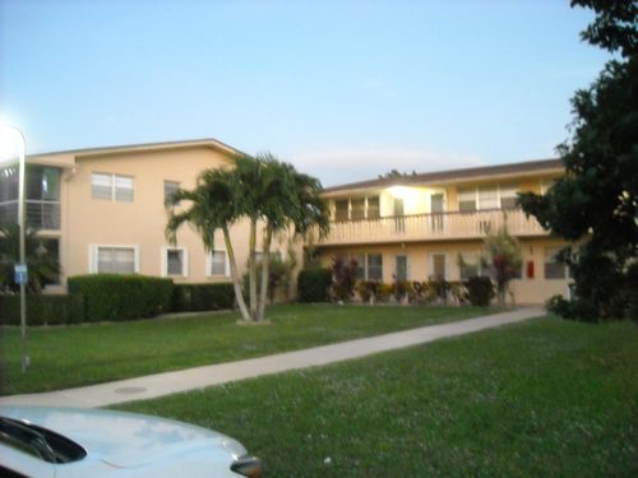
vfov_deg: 40.7
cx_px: 319
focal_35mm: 35
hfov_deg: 52.6
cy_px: 239
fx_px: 645
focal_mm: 5.7
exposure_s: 1/7
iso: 800
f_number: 2.8
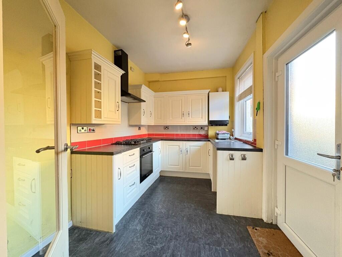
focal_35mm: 14
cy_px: 128
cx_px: 171
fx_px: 138
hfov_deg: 102.1
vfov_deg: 85.7
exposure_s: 1/50
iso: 1000
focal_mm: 2.22
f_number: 2.2
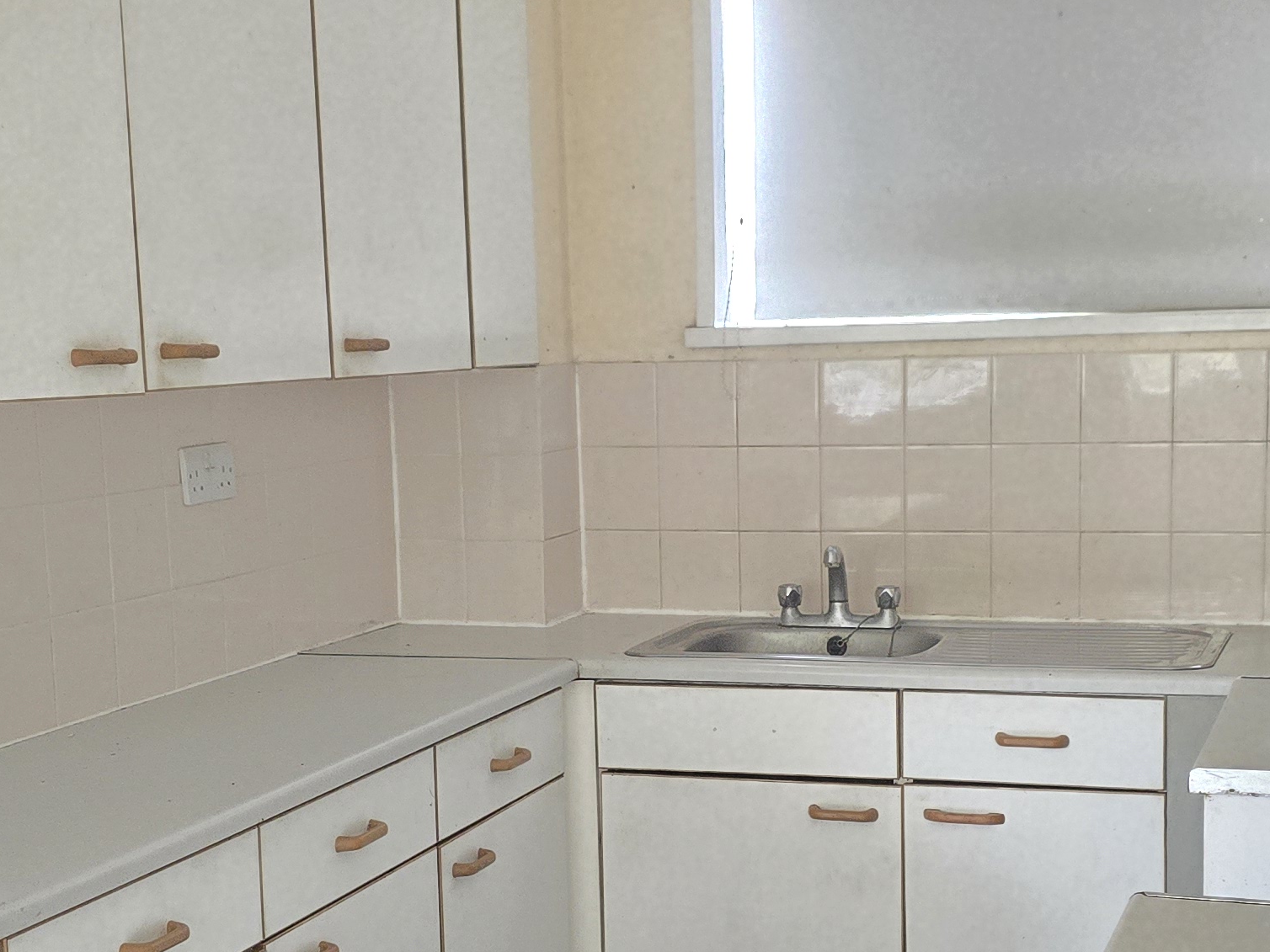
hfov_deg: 31.7
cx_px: 652
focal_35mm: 61
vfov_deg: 23.9
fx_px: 2238
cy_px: 641
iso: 2000
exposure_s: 1/100
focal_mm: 6.3
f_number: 1.7
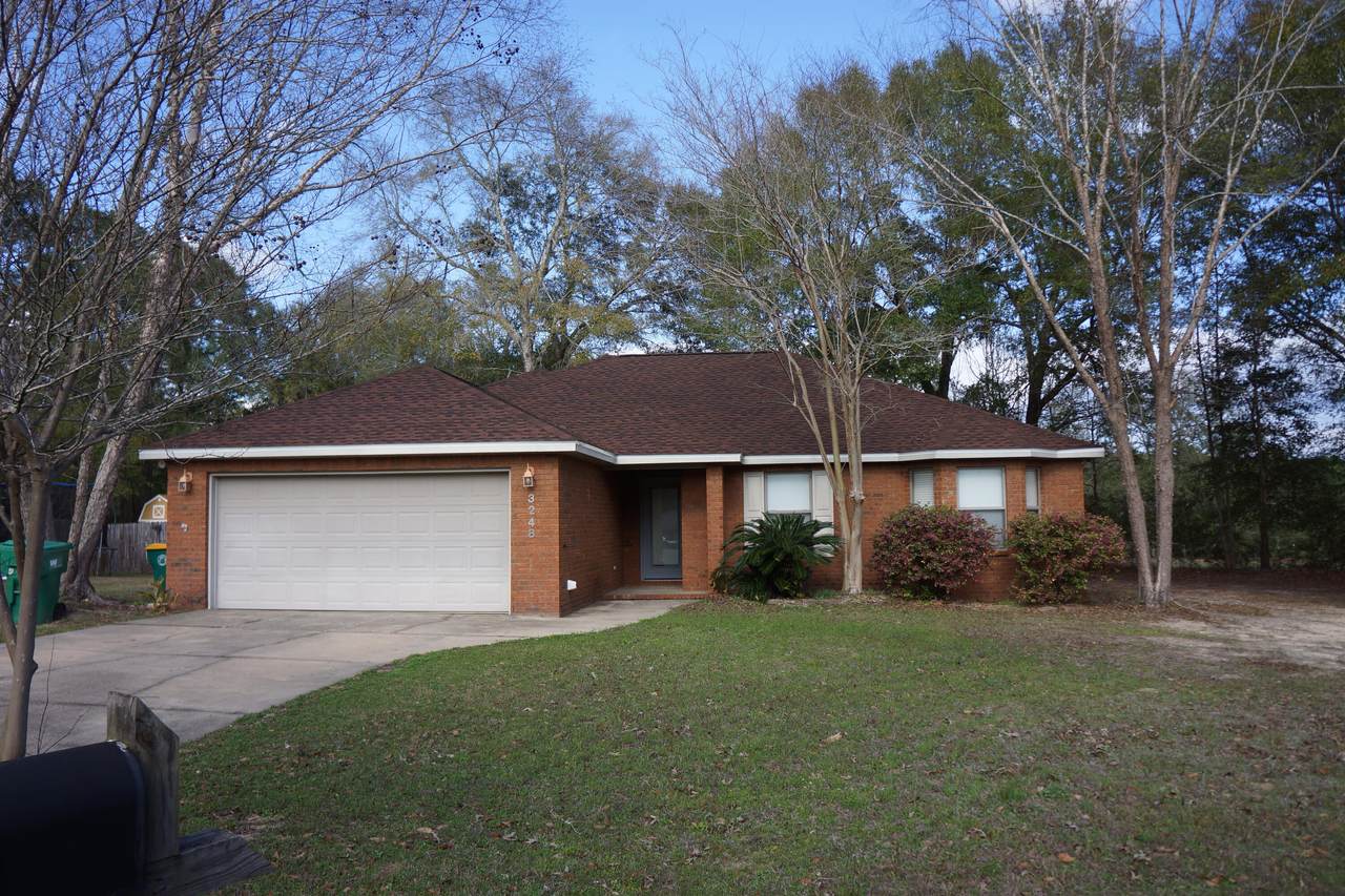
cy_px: 448
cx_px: 672
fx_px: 1009
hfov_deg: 67.4
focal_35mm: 27
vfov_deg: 47.9
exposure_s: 1/640
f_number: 4.5
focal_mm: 18
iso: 100
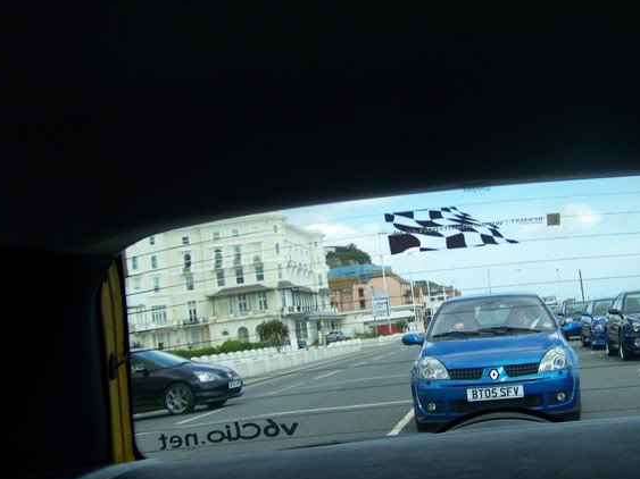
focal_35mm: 54
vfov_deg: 27.0
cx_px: 427
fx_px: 998
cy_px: 210
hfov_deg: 35.2
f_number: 2.8
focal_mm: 6.3
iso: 64
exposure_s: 1/400
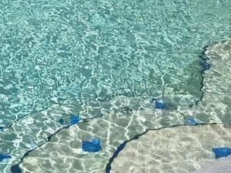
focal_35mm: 121
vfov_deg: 12.0
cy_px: -19
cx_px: -84
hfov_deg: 15.4
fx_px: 807
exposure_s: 1/2889
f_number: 1.8
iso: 100
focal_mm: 5.56
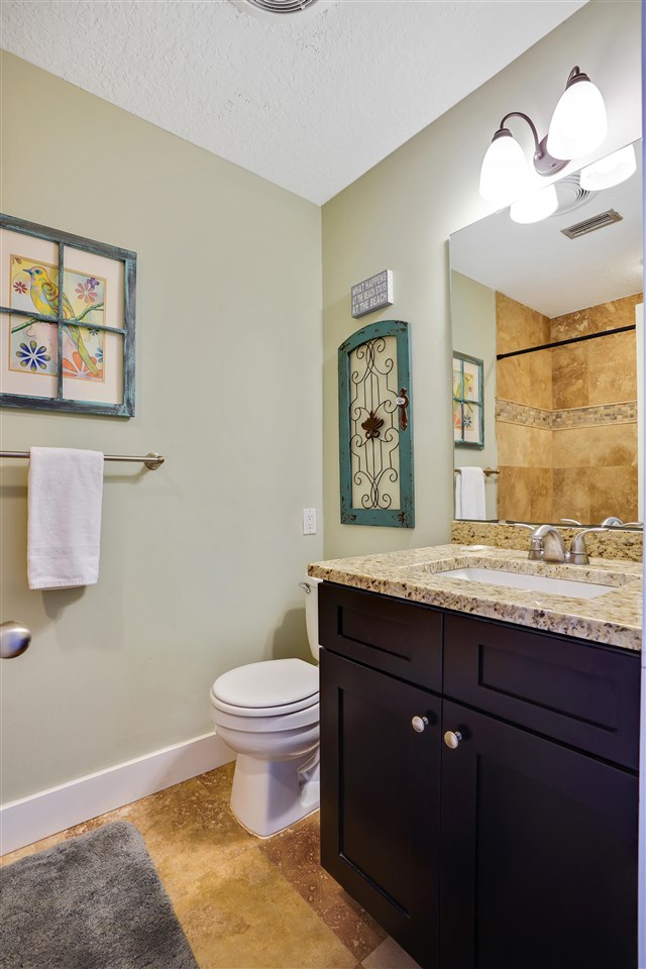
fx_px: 431
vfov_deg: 96.7
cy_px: 484
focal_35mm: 16
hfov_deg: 73.7
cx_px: 323
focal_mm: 16
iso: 100
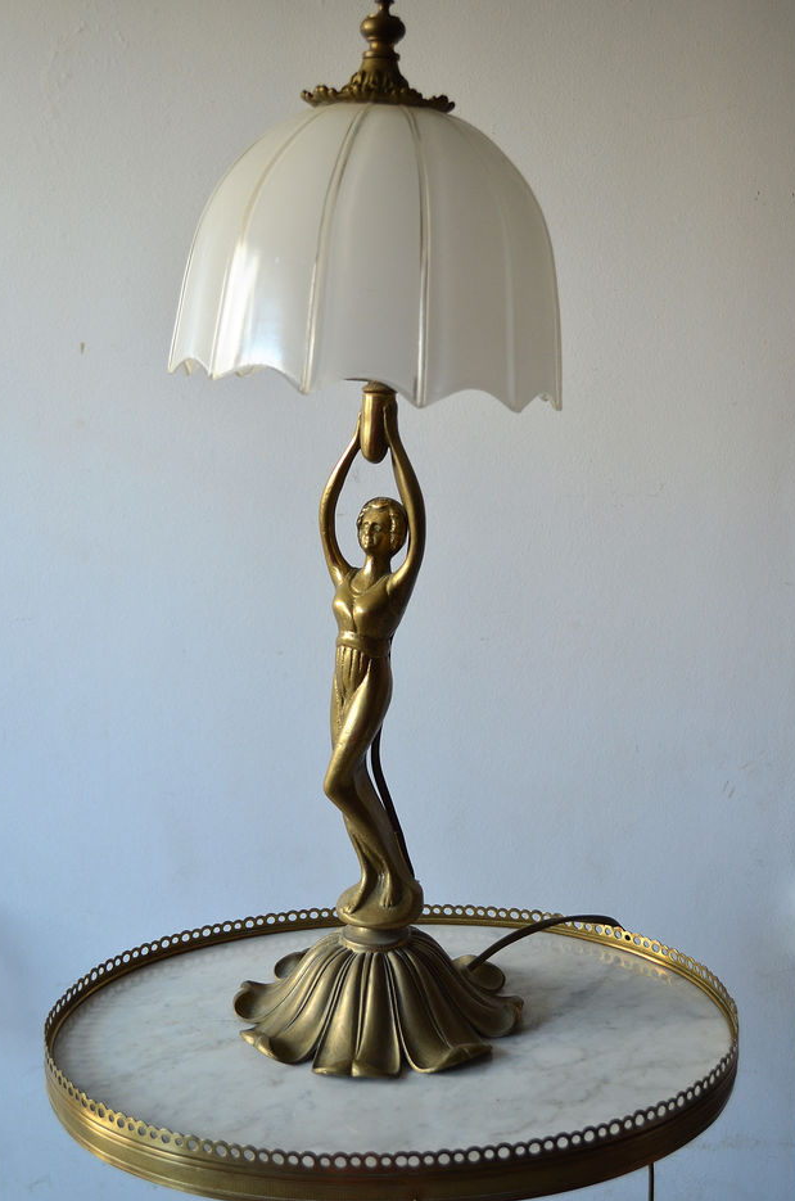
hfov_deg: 28.8
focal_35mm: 47
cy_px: 581
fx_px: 1549
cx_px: 392
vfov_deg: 42.4
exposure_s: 1/60
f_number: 4.5
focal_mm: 29
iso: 560
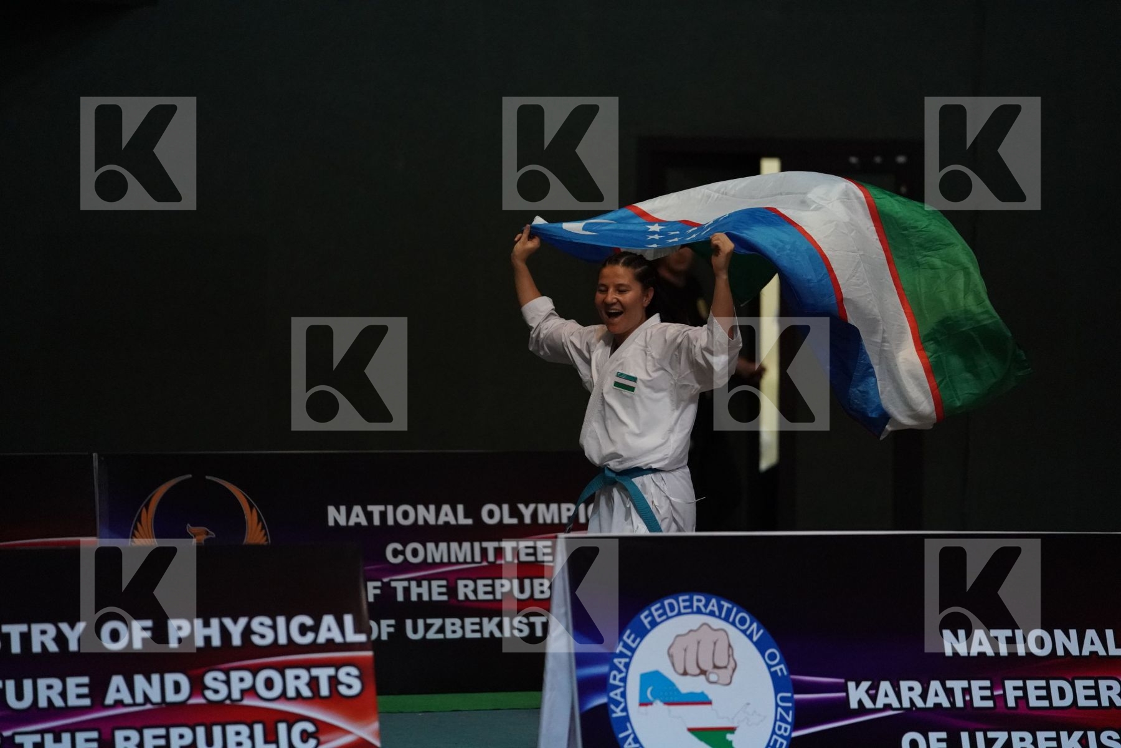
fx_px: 6165
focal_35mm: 198
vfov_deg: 6.9
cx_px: 560
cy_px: 374
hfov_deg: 10.4
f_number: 2.8
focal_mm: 198
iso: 6400
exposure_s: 1/1000
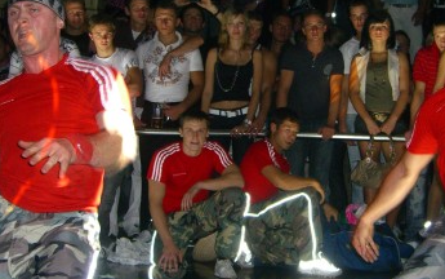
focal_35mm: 70
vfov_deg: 18.6
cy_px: 114
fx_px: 849
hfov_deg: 29.2
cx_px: 281
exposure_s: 1/60
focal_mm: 7.9
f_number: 2.8
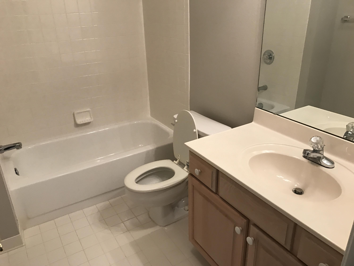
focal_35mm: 28
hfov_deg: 63.4
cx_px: 177
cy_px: 133
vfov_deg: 49.7
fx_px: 286
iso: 40
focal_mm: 3.99
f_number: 1.8
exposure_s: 1/30
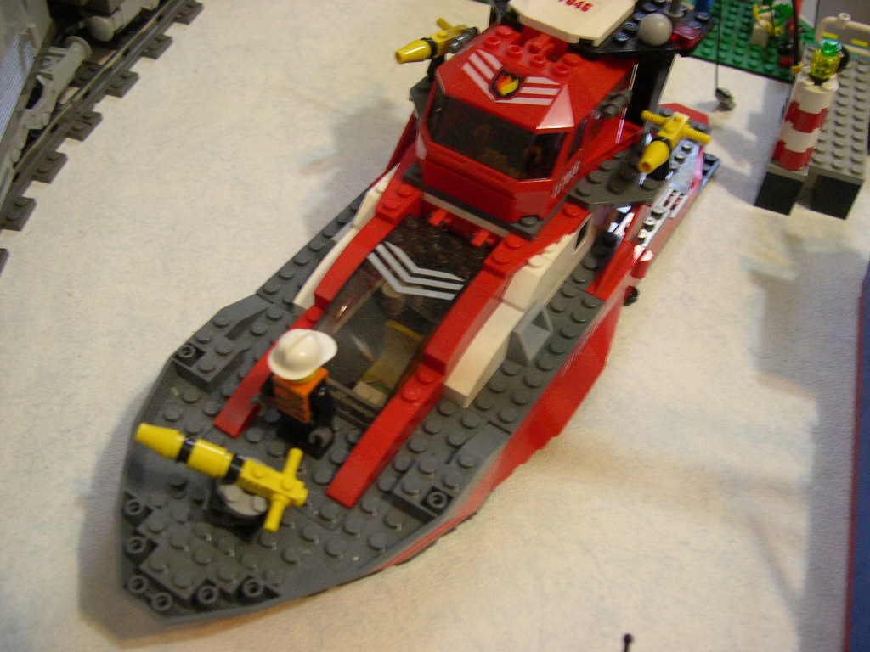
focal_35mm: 38
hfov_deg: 49.0
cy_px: 326
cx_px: 435
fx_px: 955
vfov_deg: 37.7
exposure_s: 1/4.4
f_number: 2.8
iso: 400
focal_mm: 8
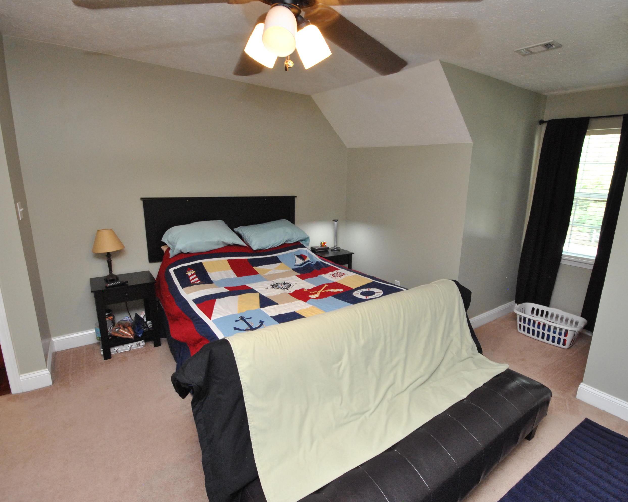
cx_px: 342
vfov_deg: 77.0
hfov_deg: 89.4
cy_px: 252
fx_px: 316
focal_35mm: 17
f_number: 9
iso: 800
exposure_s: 1/8
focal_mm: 10
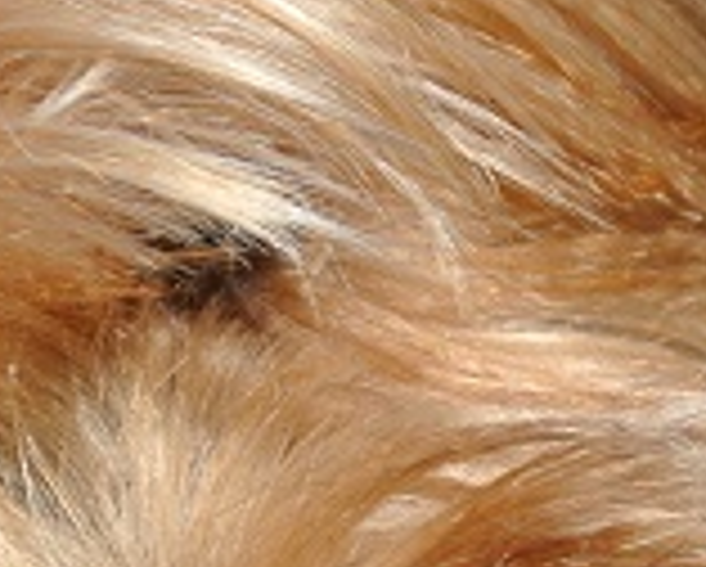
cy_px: 889
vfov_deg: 8.8
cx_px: 400
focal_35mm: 172
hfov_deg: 11.2
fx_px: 3598
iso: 100
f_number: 4.2
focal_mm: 15.1
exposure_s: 1/320
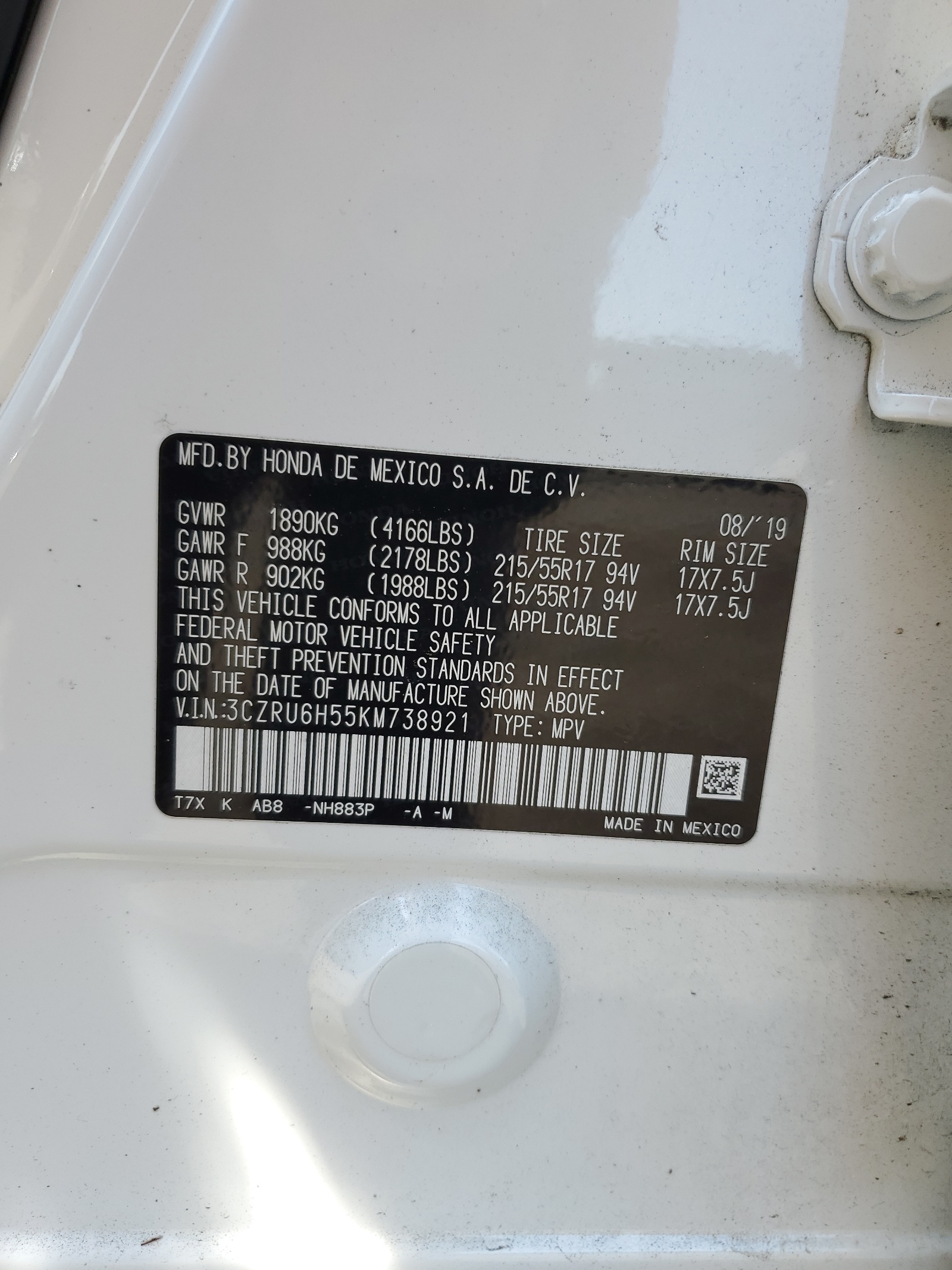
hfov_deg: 53.1
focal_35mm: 26
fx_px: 953
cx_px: 476
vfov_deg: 67.3
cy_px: 635
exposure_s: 1/435
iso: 50
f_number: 1.5
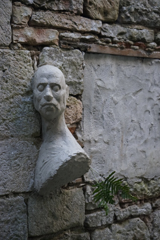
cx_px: 80
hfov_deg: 19.5
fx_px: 467
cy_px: 120
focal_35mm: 70
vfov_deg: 28.8
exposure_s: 1/160
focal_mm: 70
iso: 2500
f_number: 5.6
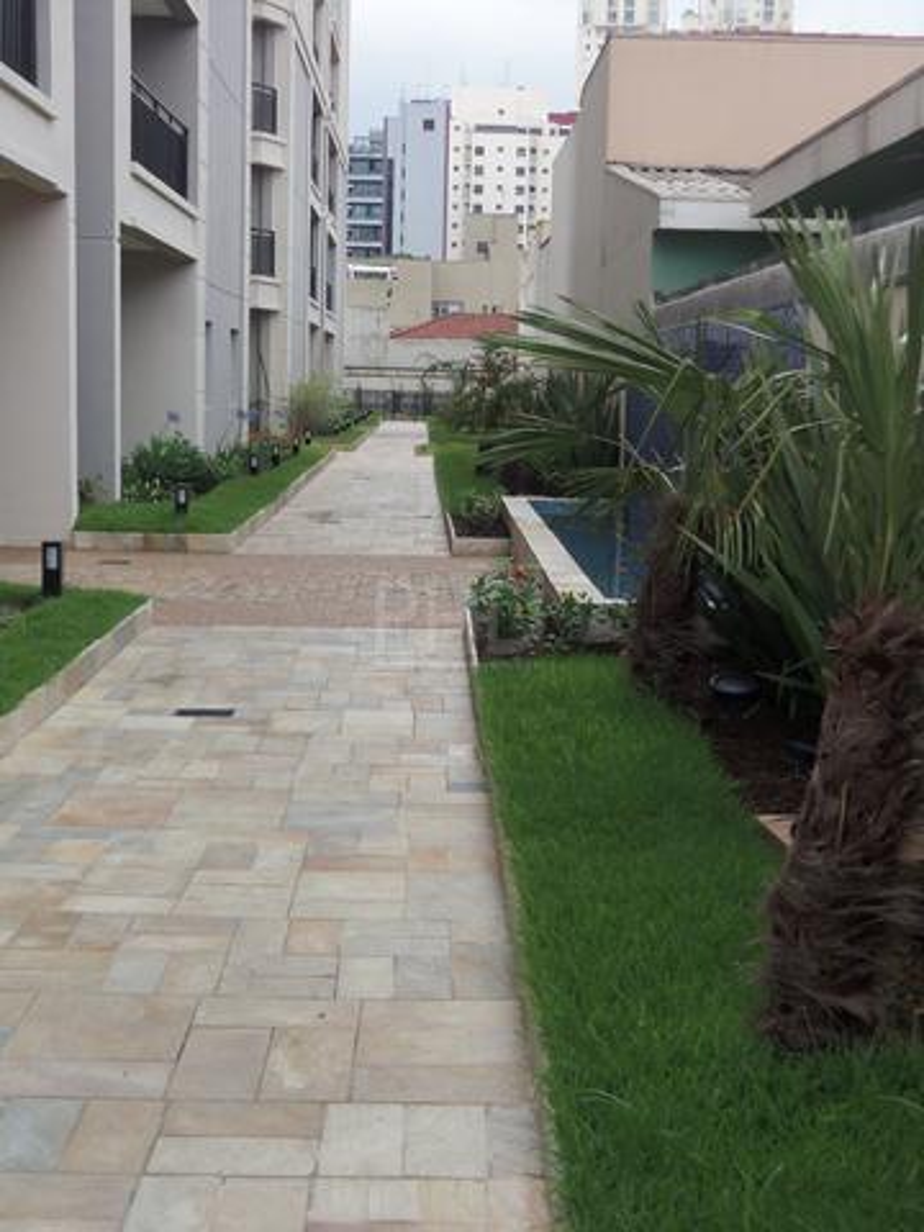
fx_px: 1744
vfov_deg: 38.9
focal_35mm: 49
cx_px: 462
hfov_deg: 29.7
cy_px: 616
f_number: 4.6
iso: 64
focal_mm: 8.7
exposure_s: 1/200
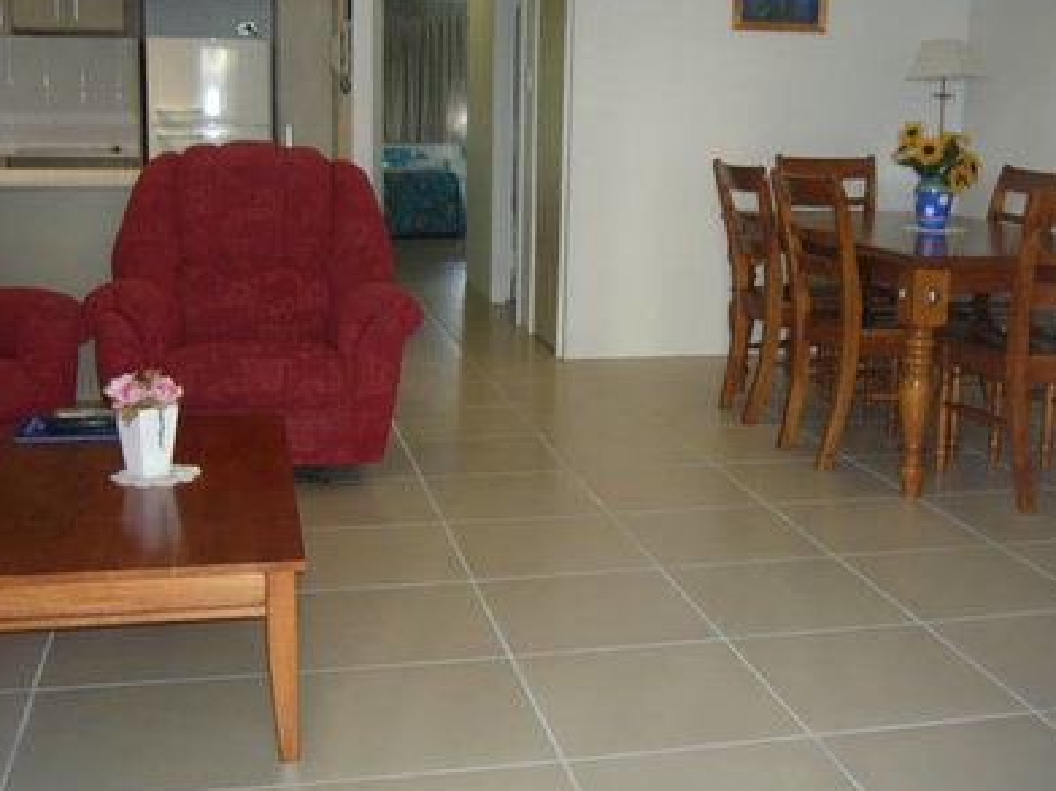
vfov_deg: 33.5
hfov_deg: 43.8
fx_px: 1311
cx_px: 597
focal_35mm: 43
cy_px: 351
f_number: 2.8
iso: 200
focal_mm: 5.8
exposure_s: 1/60
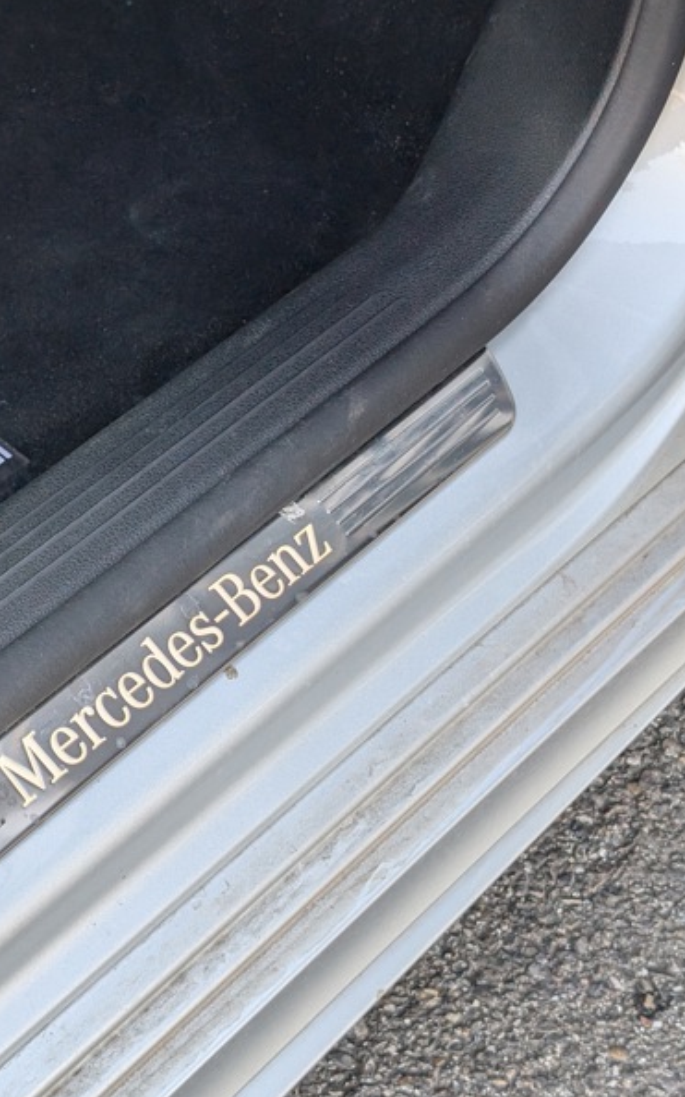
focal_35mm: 70
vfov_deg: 29.4
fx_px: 2092
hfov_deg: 18.5
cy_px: 548
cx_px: 190
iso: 53
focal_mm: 6.9
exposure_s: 1/135
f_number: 1.68
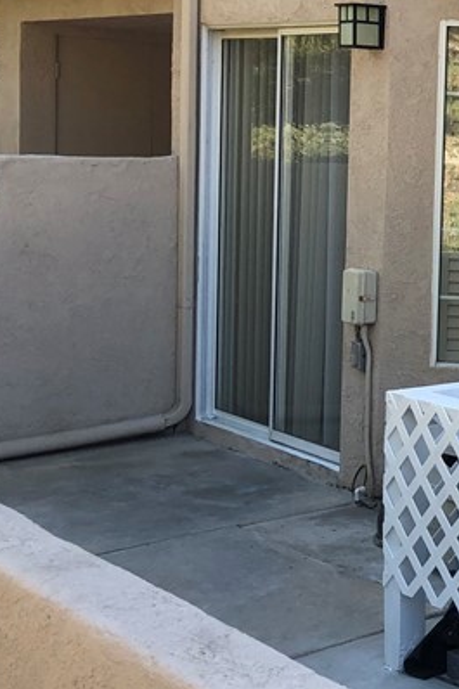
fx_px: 1436
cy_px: 248
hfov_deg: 15.2
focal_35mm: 75
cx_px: 876
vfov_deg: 26.9
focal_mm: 3.99
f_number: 1.8
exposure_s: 1/273
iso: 20
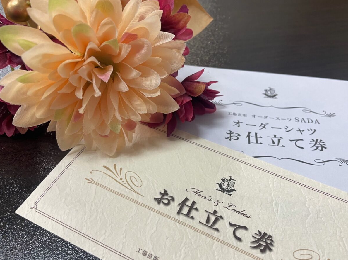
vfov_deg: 49.7
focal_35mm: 28
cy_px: 138
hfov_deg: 63.4
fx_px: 281
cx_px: 185
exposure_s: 1/50
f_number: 1.6
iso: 80
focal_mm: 4.2
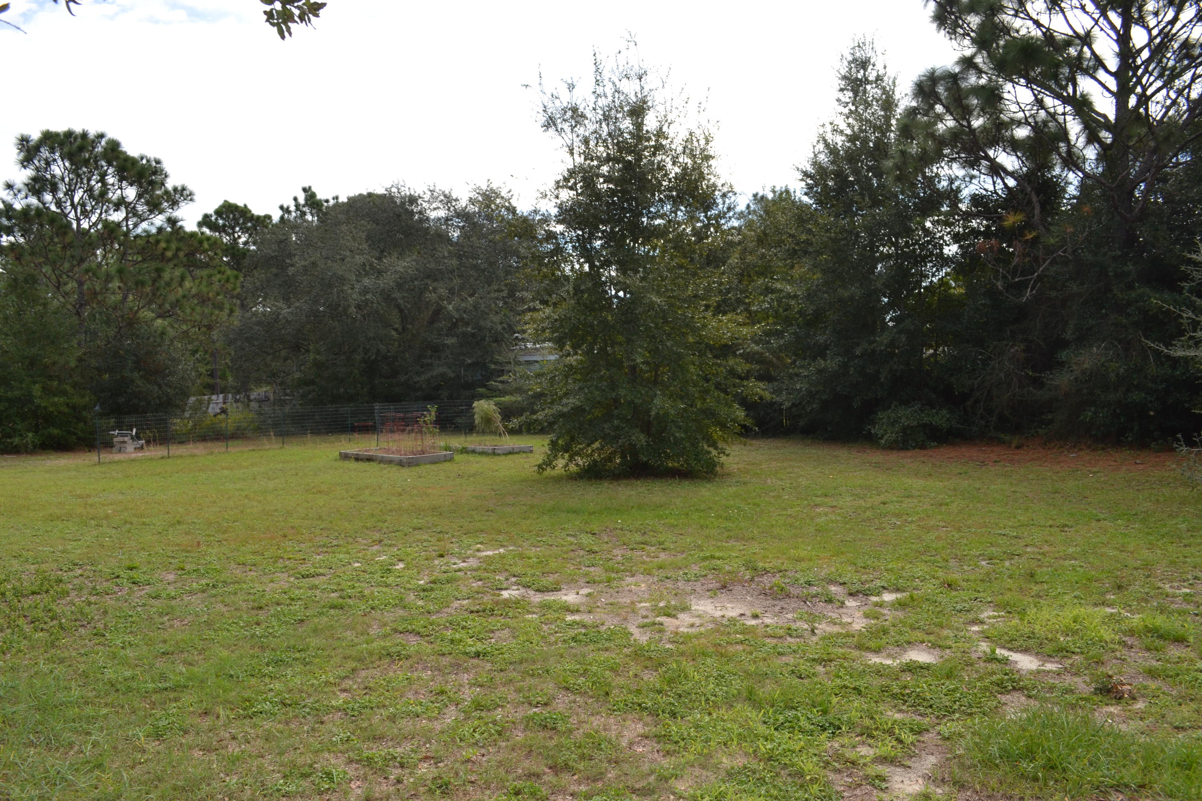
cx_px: 601
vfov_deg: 47.9
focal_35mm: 27
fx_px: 901
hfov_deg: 67.4
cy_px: 400
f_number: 8
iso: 100
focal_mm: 18
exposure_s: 1/200
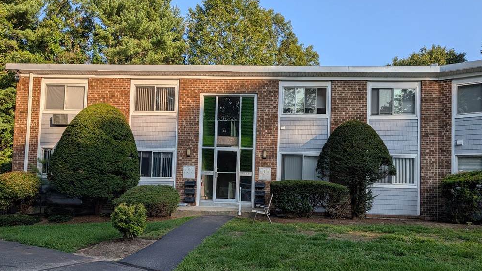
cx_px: 239
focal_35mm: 27
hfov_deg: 69.9
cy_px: 166
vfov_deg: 42.6
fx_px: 345
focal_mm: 6.9
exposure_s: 1/735
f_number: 1.68
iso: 19
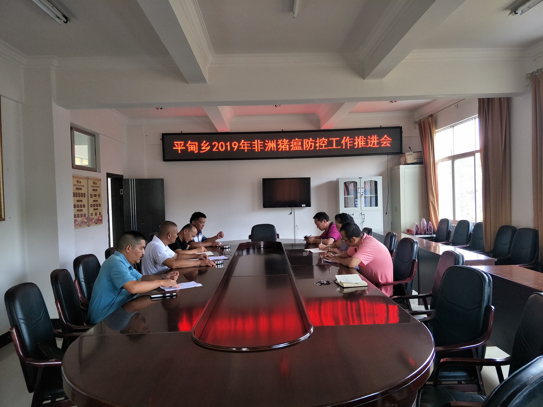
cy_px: 204
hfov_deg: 76.4
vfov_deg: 61.1
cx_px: 272
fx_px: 345
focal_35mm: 22
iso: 135
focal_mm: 3.79
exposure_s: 1/50
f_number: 1.7
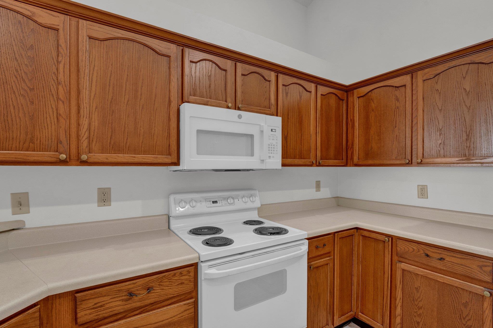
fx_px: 230
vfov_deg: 71.1
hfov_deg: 94.0
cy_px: 164
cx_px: 246
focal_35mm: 17
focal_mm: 16.8
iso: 1000
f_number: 8
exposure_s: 1/20
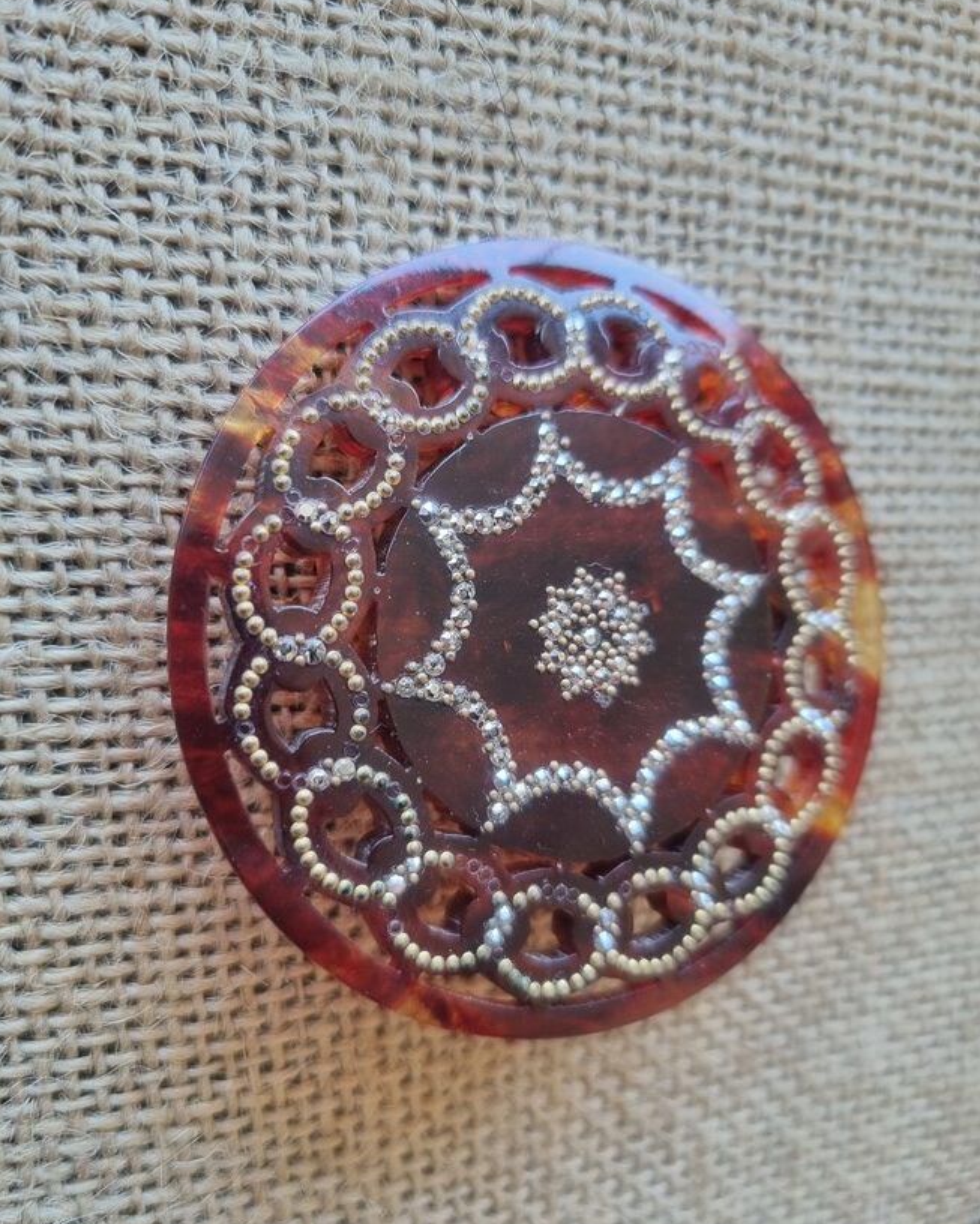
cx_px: 481
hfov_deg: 51.5
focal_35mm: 28
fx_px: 1015
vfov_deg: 62.2
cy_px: 620
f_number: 1.8
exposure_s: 1/100
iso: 200
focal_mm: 5.4
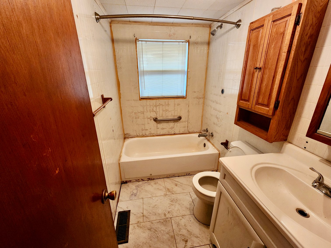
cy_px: 124
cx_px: 166
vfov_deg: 89.9
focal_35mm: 13
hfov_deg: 106.2
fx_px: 124
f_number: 2.2
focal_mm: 2.2
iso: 500
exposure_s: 1/30
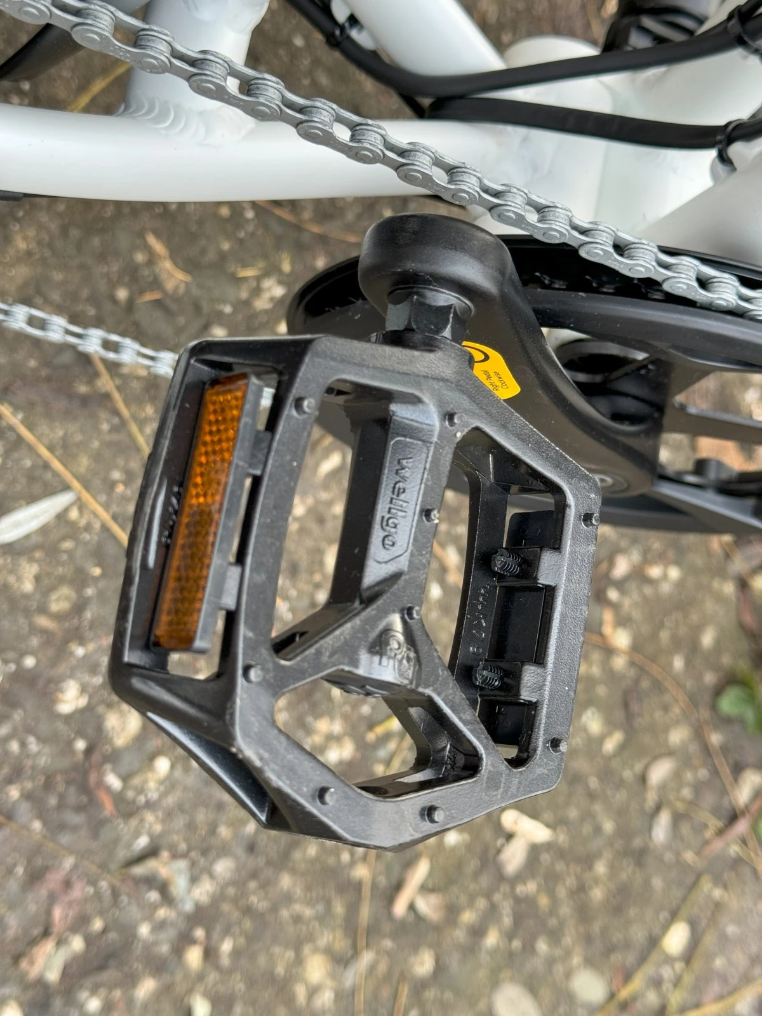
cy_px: 508
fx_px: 1409
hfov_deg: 30.3
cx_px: 381
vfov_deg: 39.7
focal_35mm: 48
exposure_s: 1/106
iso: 100
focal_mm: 6.86
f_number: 1.78
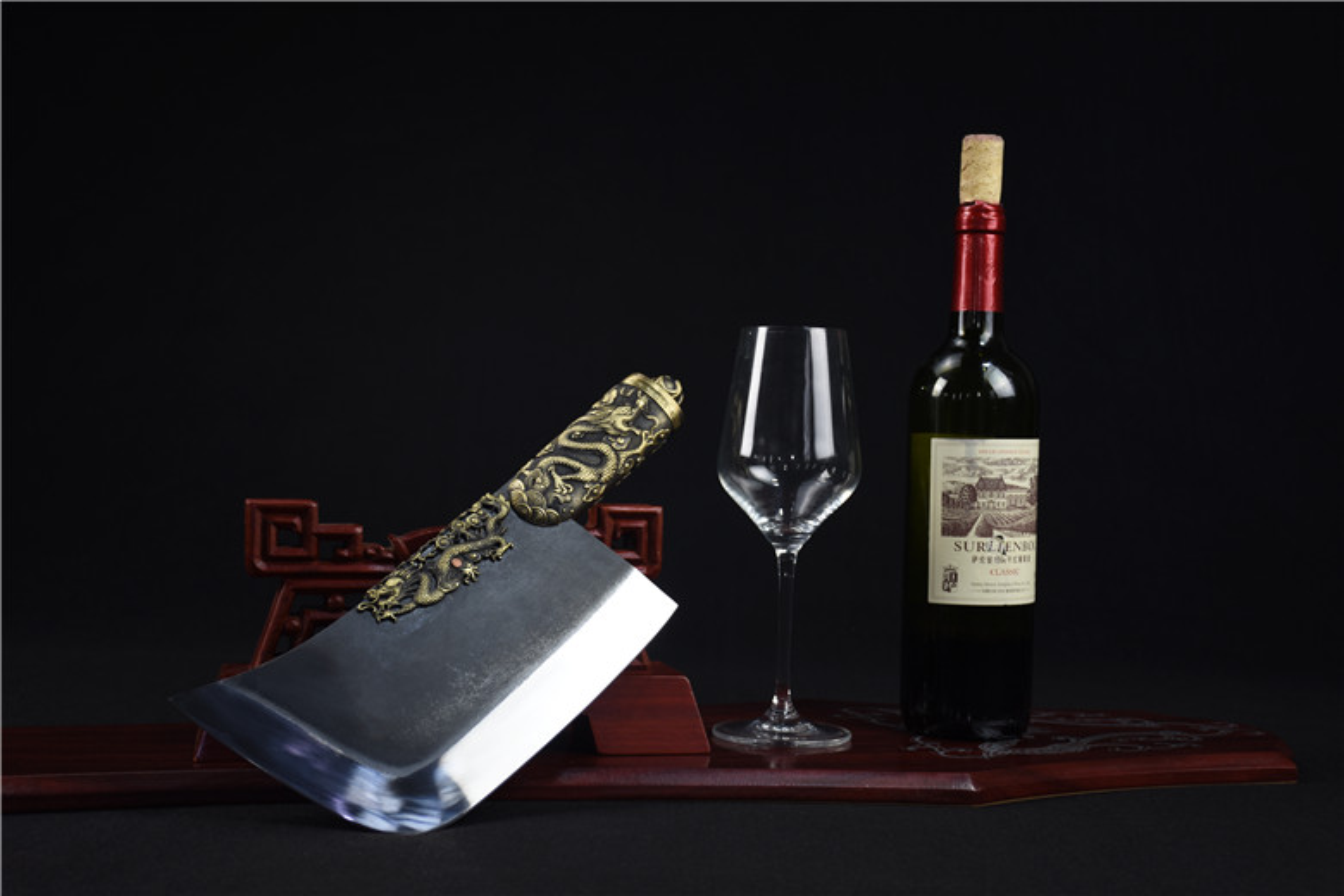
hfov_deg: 37.9
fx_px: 1960
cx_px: 672
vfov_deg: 25.8
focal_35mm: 52
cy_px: 448
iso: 100
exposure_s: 1/40
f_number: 4.2
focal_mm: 35
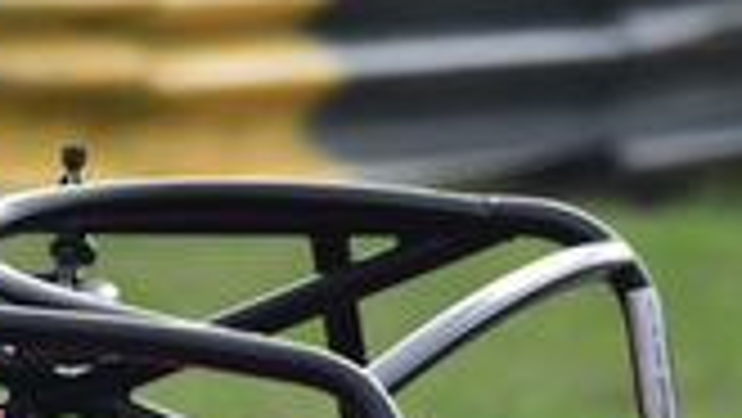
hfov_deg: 0.6
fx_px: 75155
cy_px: 679
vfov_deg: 0.3
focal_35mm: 3818
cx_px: -355
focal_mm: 500
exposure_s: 1/640
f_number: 10
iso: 1000
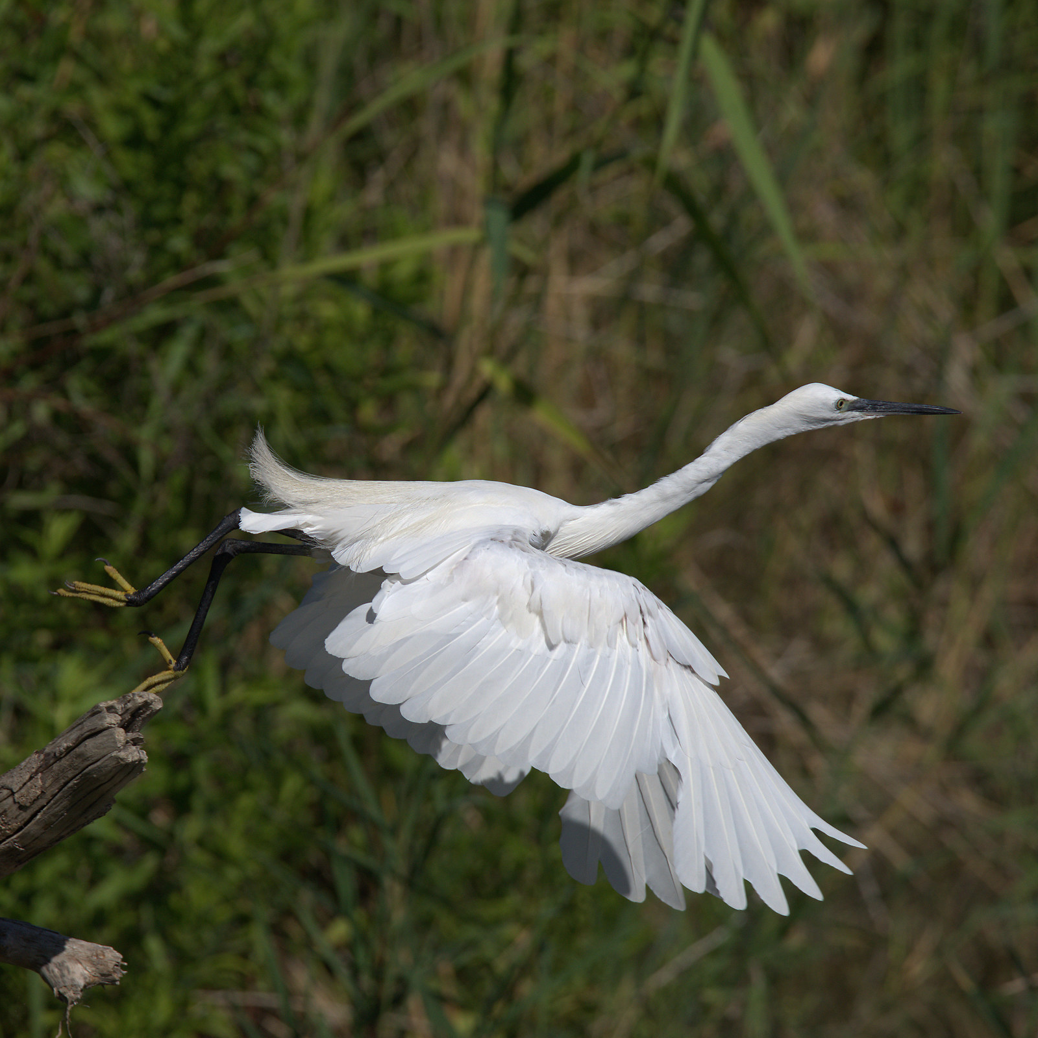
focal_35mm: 702
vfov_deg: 2.5
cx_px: 430
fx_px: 23816
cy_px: 519
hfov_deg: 2.5
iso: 500
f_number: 9
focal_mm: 550
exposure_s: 1/2500
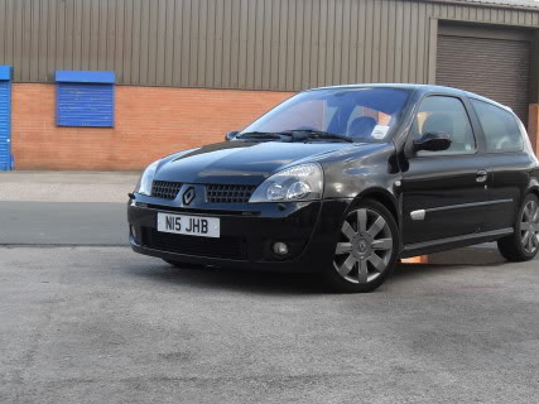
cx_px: 292
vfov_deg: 28.5
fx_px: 794
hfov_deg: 37.5
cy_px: 232
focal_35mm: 51
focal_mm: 6.3
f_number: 2.8
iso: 80
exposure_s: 1/250
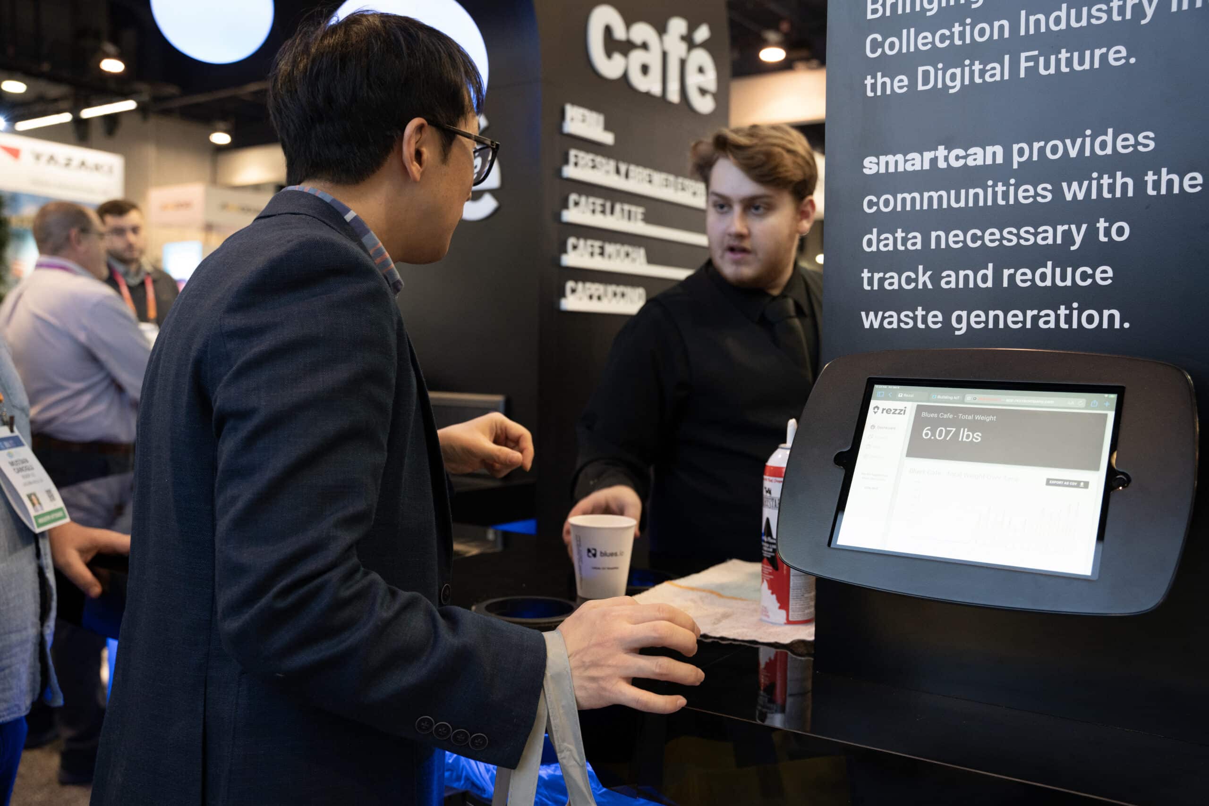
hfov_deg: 57.5
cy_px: 403
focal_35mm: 33
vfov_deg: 40.2
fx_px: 1102
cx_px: 604
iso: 3200
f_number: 4
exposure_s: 1/160
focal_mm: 32.8
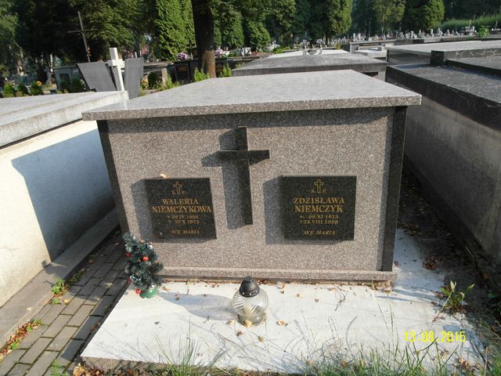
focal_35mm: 30
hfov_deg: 60.0
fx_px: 434
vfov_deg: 46.8
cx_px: 250
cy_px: 188
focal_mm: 6.5
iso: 80
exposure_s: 1/180
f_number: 3.9
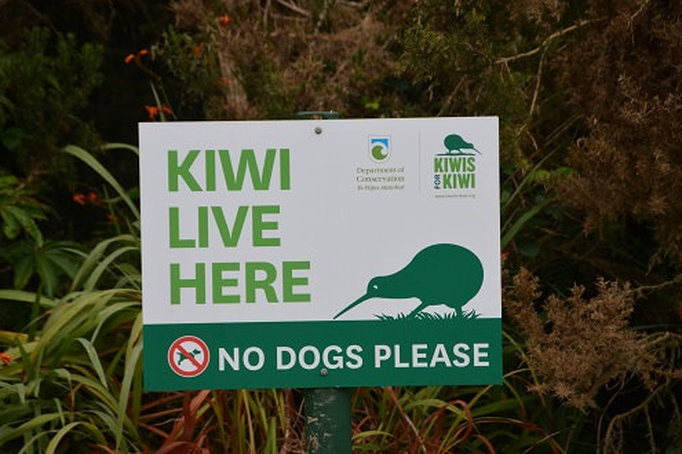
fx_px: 5740
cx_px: 342
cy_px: 228
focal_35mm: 303
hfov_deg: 6.8
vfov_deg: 4.5
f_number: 5.6
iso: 800
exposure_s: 1/800
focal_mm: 200
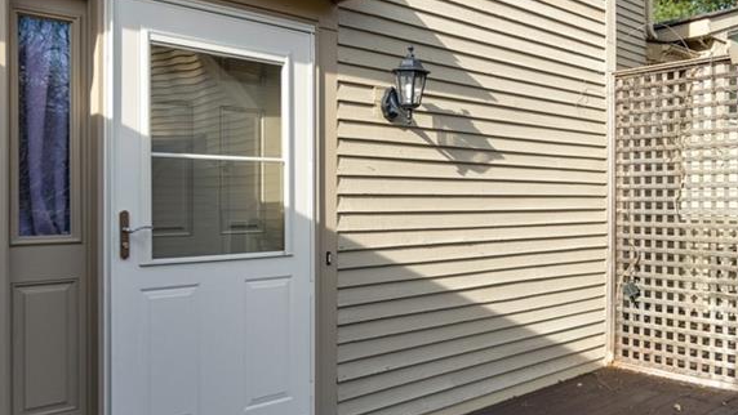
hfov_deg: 61.0
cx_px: 546
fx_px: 587
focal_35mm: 30
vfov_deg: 38.5
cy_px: 278
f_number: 2.8
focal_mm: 16
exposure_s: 1/1600
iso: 200
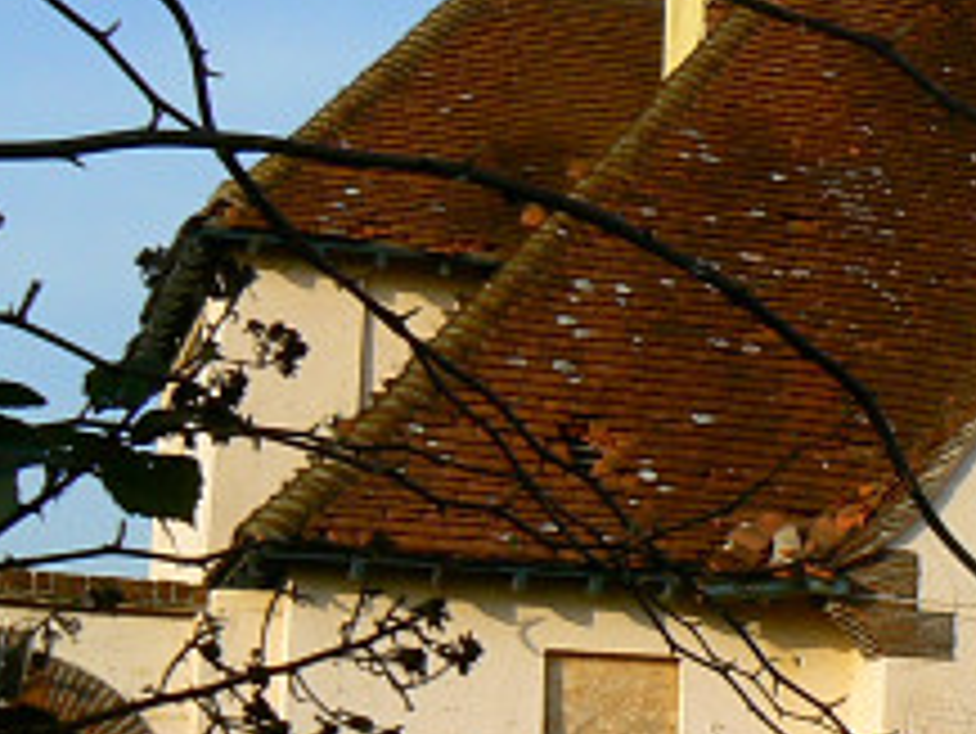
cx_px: 1273
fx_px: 2990
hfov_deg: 17.4
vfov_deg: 13.9
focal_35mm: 106
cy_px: 504
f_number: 5.6
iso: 80
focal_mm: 6
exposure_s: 1/320
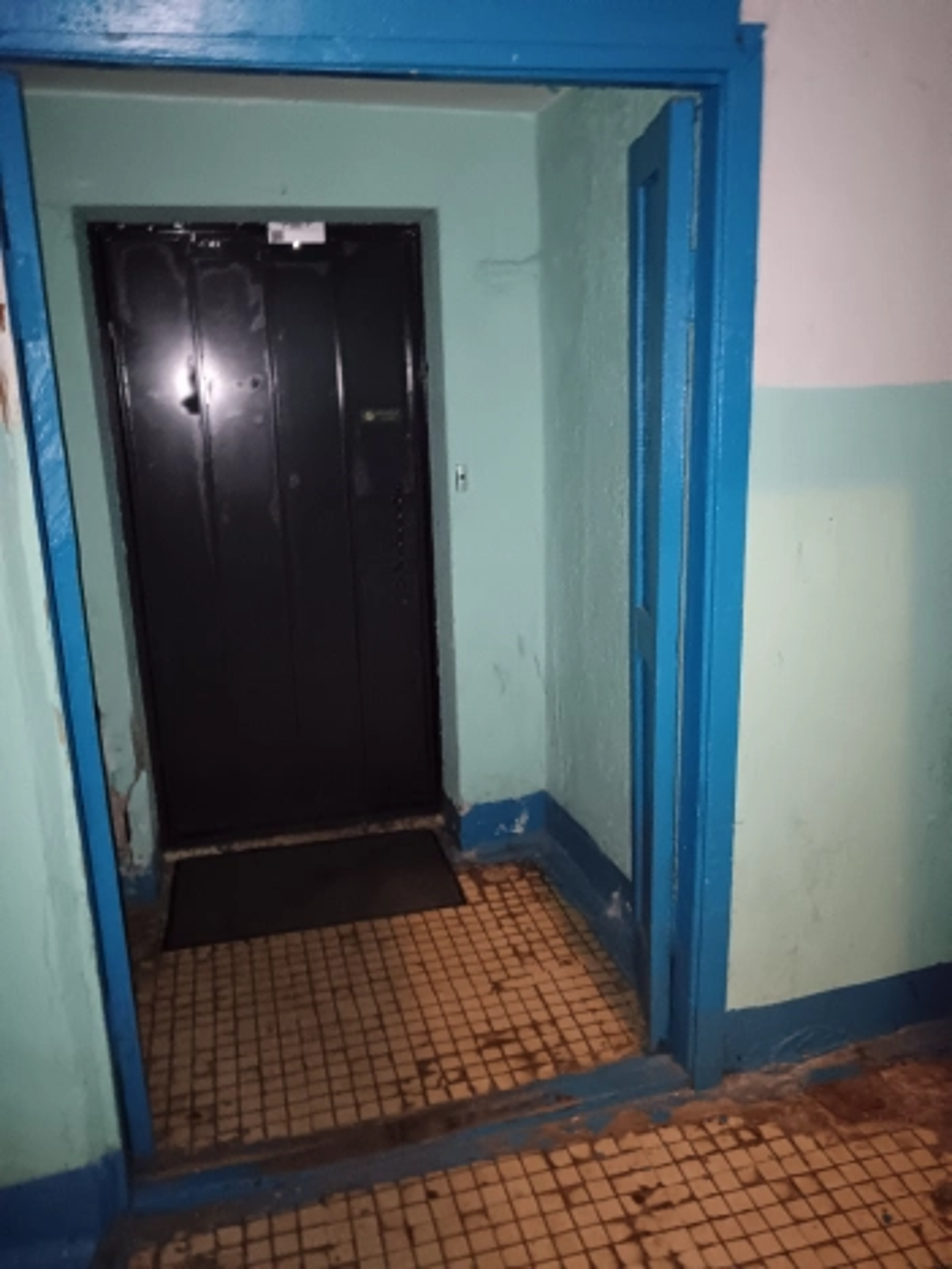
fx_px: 990
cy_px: 634
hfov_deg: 51.4
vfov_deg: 65.3
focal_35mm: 27
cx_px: 476
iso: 6660
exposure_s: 1/14.3
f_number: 1.9
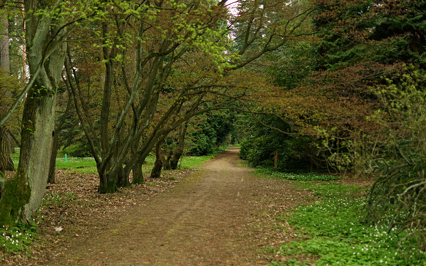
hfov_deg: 37.2
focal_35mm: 55
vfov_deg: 23.8
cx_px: 216
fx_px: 633
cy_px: 138
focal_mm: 35
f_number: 1.8
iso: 100
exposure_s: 1/40
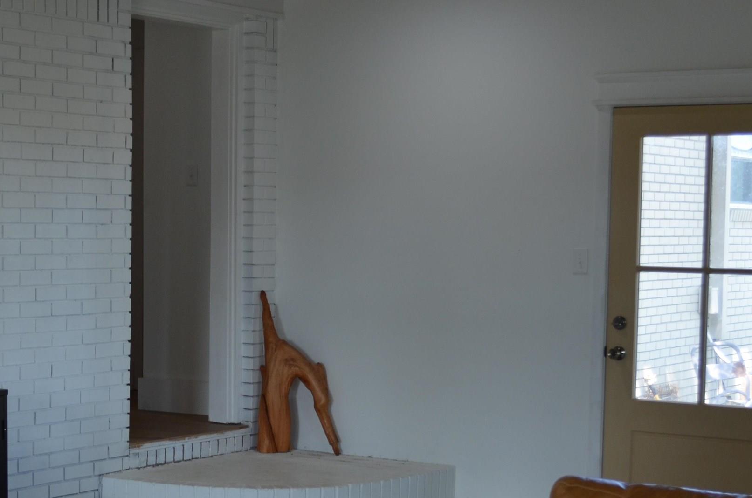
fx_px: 1667
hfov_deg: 25.3
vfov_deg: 16.9
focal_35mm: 80
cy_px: 369
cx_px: 246
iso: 400
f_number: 4.5
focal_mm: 28
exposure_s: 1/80
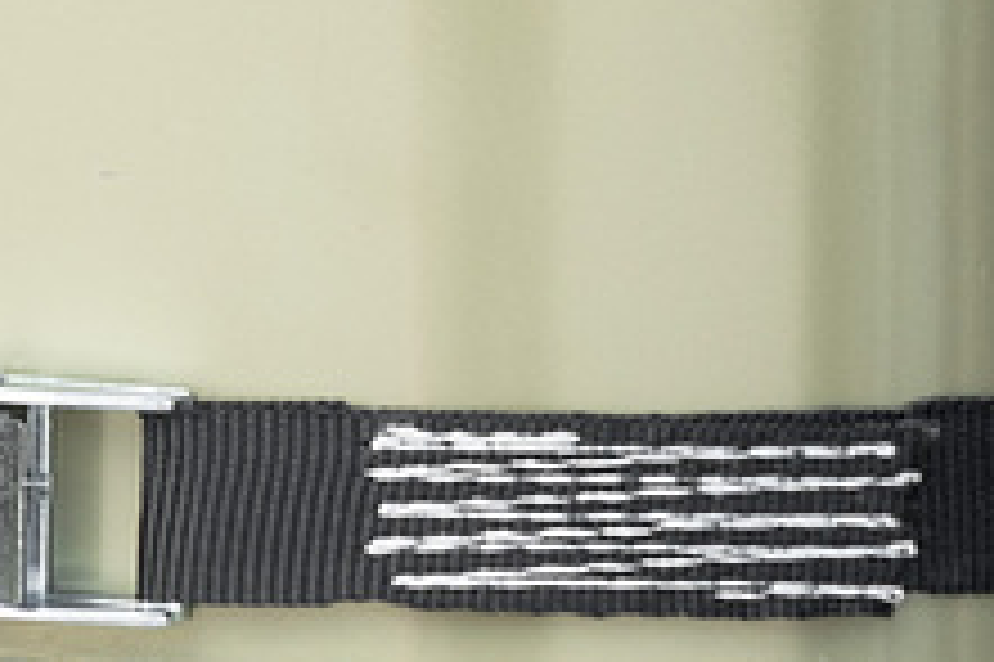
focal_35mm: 347
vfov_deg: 3.9
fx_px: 9574
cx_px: -657
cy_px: -919
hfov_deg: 5.9
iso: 400
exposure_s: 1/125
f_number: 11
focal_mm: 60
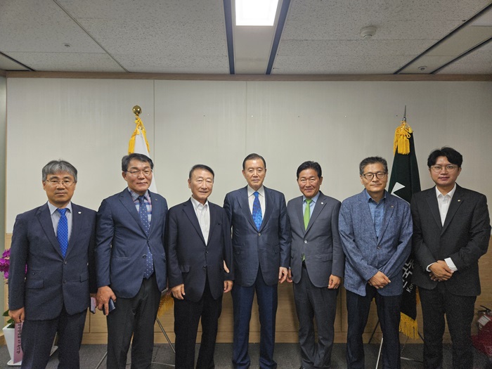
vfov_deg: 58.9
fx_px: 327
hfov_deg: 73.9
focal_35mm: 23
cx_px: 246
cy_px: 184
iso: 100
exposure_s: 1/120
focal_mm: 5.4
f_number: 1.8
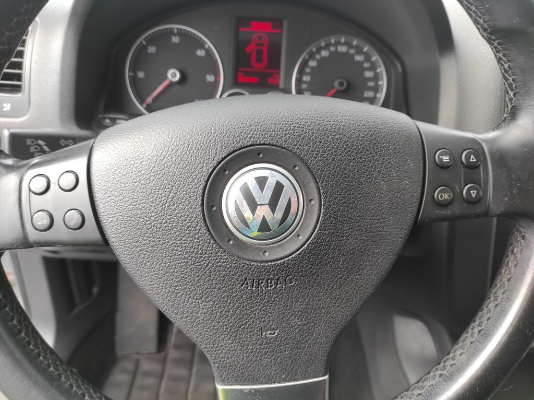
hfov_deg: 69.4
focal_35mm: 25
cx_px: 267
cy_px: 200
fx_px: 385
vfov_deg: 54.8
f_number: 1.89
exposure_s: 1/121
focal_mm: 5.43
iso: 100
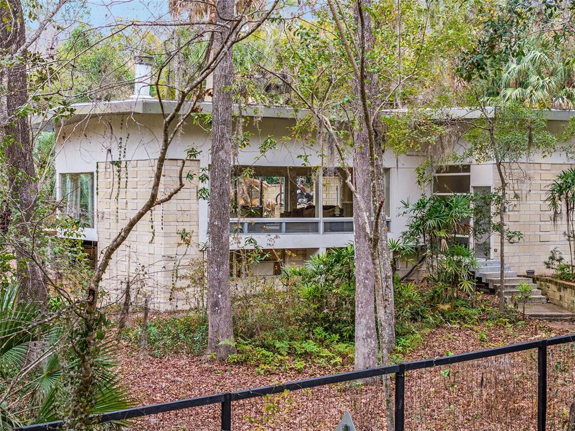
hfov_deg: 27.8
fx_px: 1163
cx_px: 288
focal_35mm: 70
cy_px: 216
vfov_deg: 21.0
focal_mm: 19.35
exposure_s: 1/80
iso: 150
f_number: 2.8
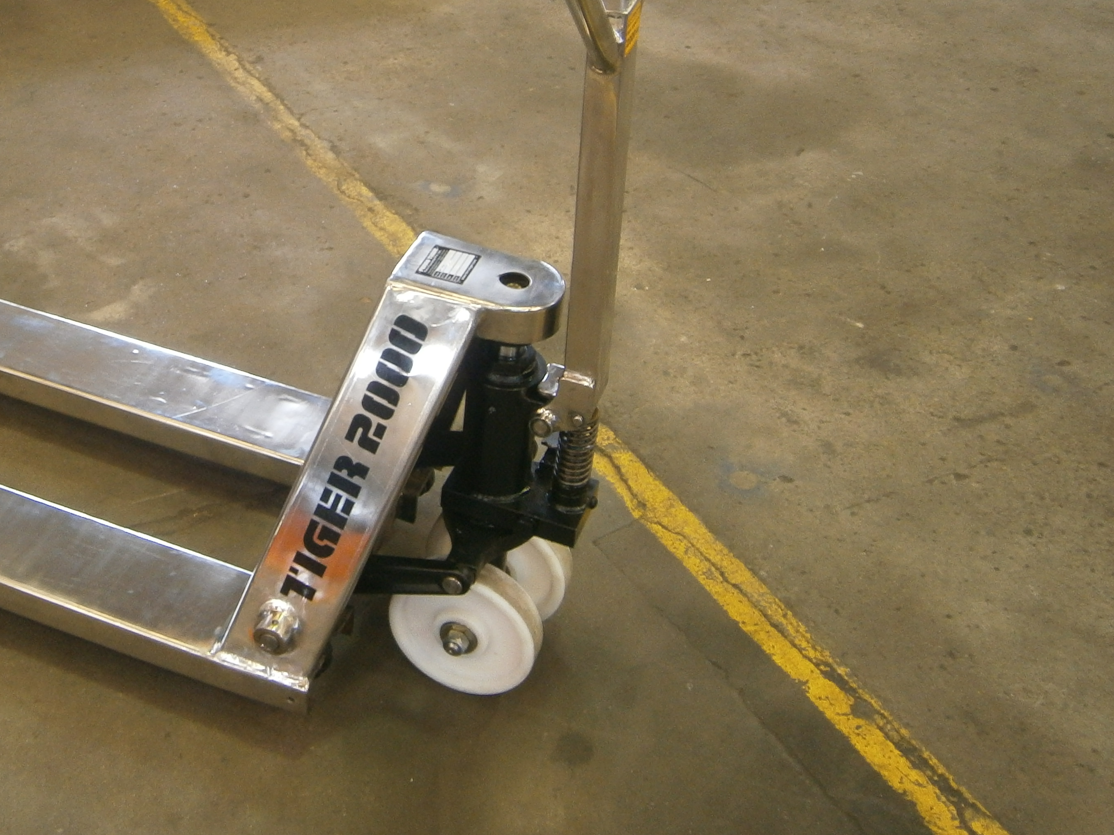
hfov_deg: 38.0
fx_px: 1577
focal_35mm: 49
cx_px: 287
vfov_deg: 29.3
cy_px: 226
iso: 125
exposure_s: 1/8
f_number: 2.9
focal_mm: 5.5
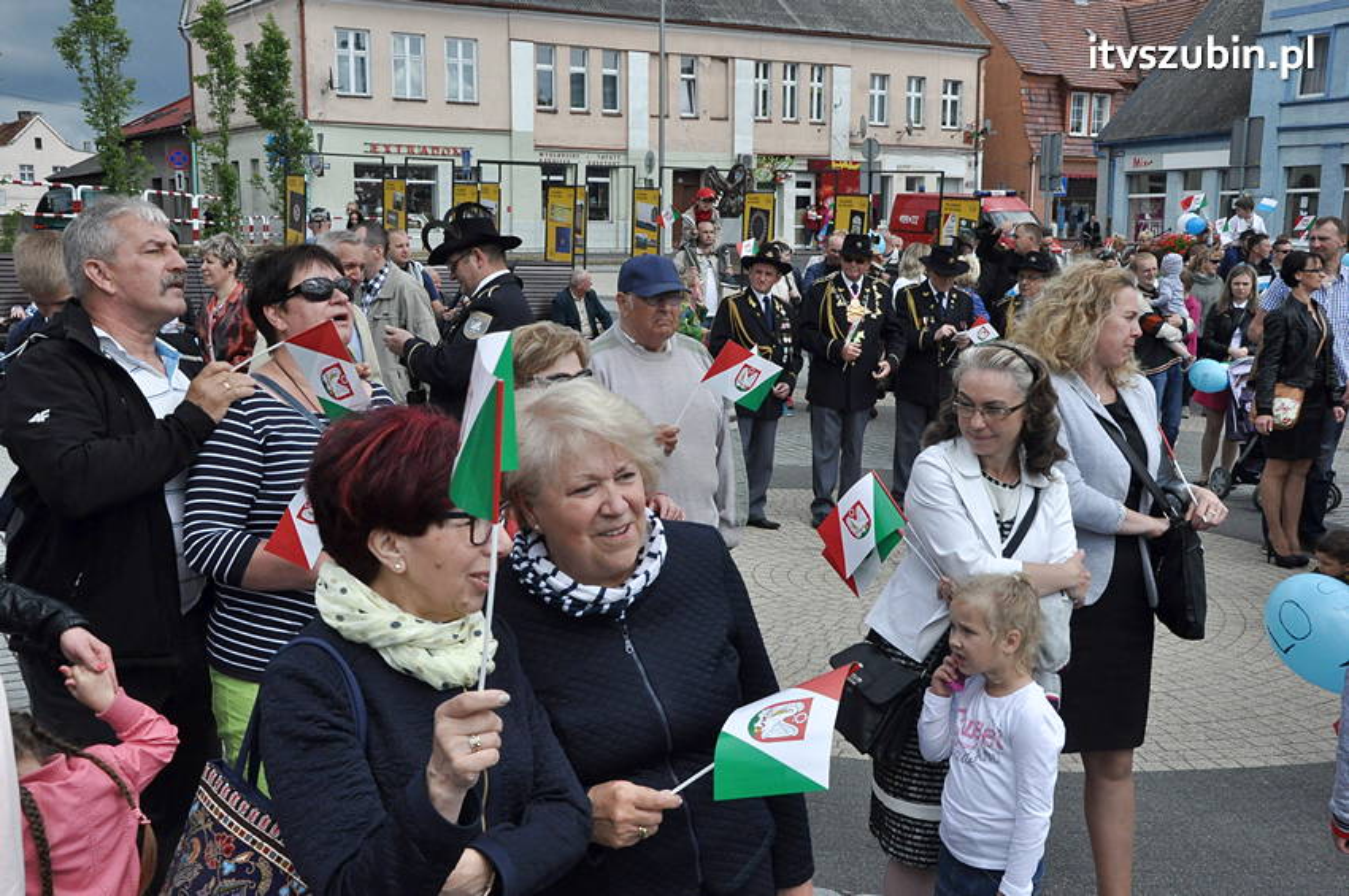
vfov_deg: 34.1
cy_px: 448
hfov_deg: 49.6
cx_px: 674
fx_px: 1460
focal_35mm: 39
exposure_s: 1/1000
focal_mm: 26
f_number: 13
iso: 1250
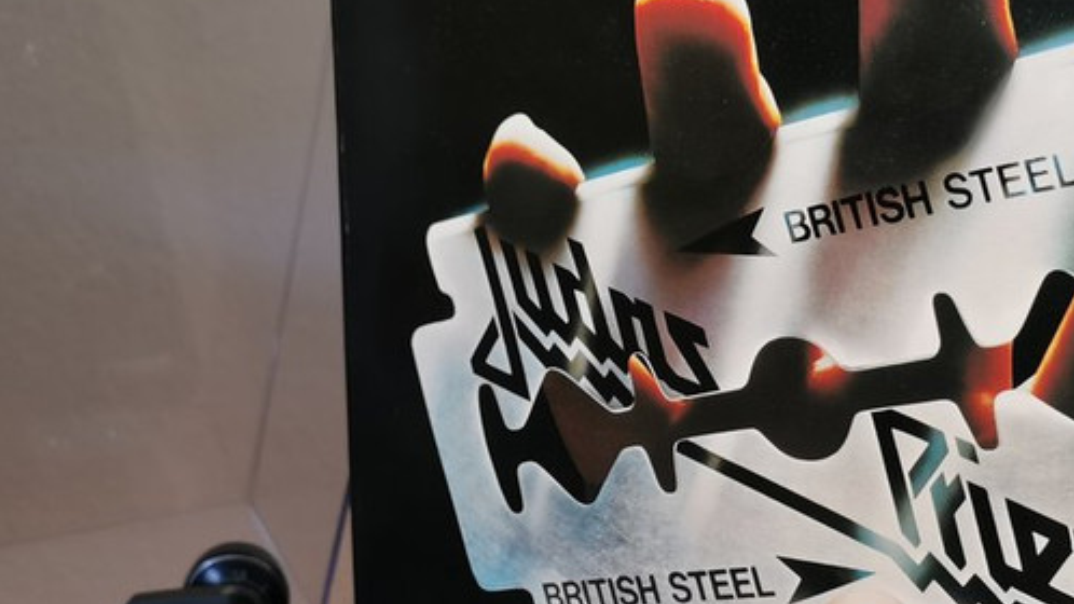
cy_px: 494
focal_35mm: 63
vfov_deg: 18.9
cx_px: 732
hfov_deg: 33.0
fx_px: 1794
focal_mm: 5.56
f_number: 1.6
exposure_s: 1/50
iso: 200
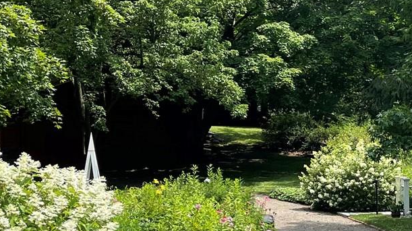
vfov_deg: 12.5
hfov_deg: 21.4
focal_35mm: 95
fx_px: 1037
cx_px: 440
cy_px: 244
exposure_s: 1/2212
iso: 32
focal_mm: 4.2
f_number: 1.6
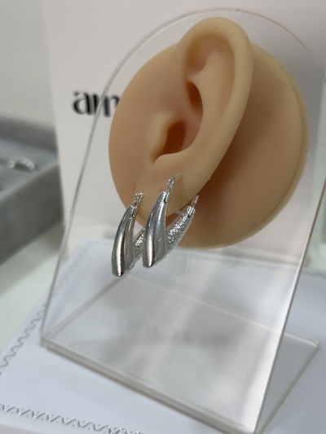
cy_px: 217
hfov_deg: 30.3
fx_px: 602
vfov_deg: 39.6
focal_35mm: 48
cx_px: 163
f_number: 1.78
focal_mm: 6.76
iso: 80
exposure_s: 1/100
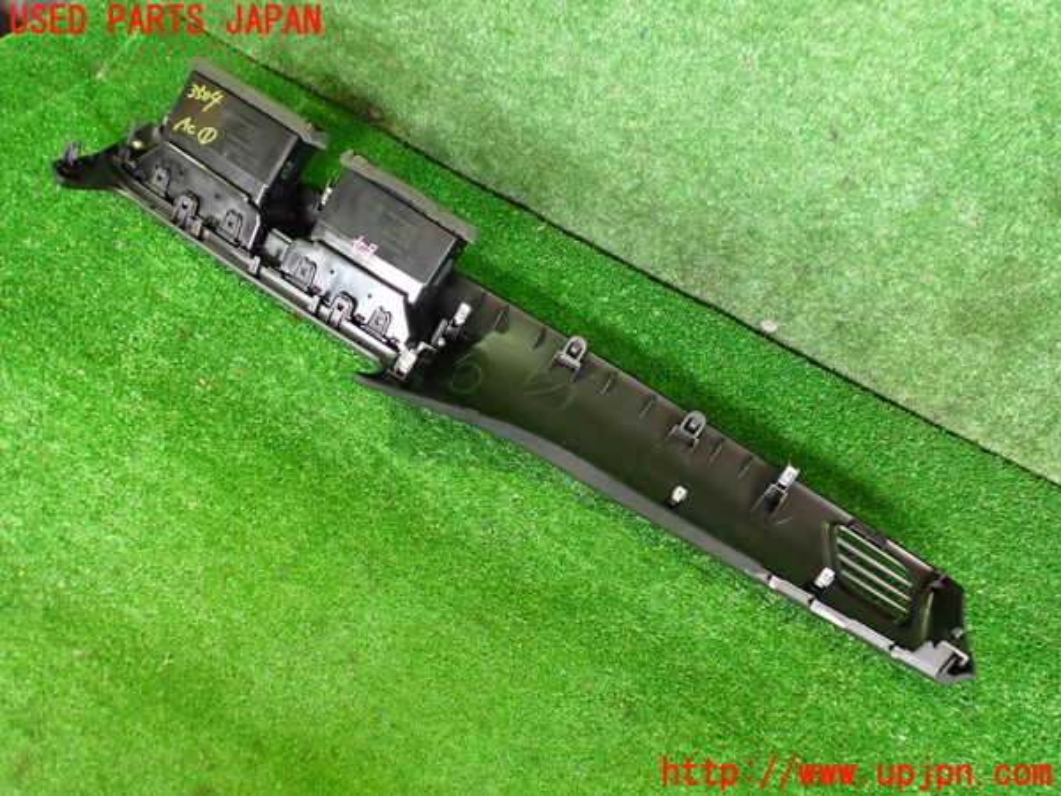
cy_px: 398
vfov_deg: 46.8
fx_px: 920
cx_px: 530
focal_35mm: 30
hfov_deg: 60.0
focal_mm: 5.4
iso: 640
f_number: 2.3
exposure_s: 1/30
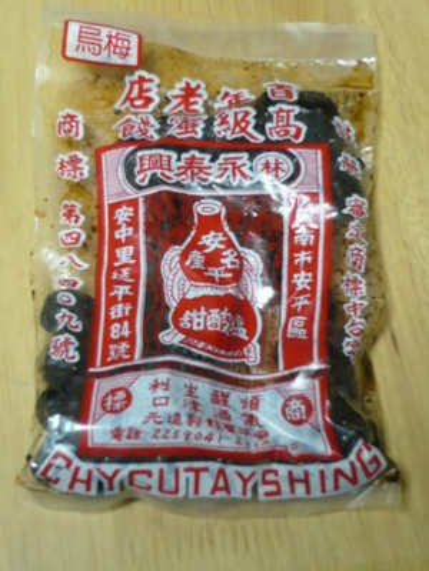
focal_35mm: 68
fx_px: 1124
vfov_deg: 28.6
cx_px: 214
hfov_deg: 21.6
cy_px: 286
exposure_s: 1/13
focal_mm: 7.4
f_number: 3.5
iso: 200
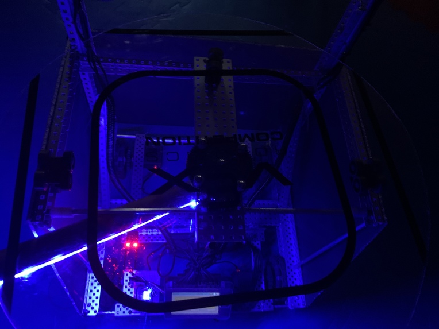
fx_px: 330
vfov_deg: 53.1
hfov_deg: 67.3
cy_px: 164
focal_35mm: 26
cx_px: 220
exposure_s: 1/22
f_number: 1.8
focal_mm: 4.25
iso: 640
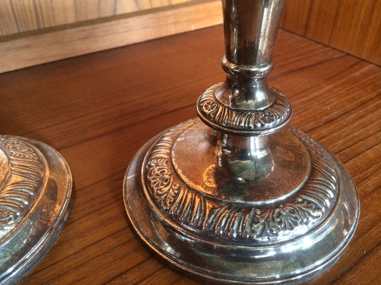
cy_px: 142
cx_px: 190
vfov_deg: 46.8
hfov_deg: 60.0
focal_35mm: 30
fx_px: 330
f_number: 2.2
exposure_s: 1/30
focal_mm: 4.12
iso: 160
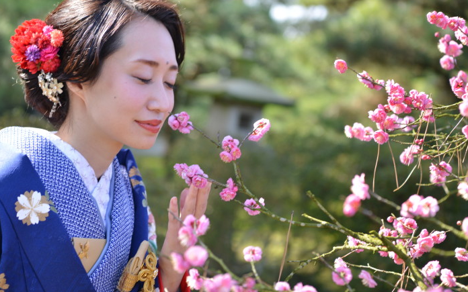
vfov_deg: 15.9
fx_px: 1046
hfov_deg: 25.2
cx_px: 224
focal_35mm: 82
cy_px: 126
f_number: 3.5
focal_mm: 70
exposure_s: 1/160
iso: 100
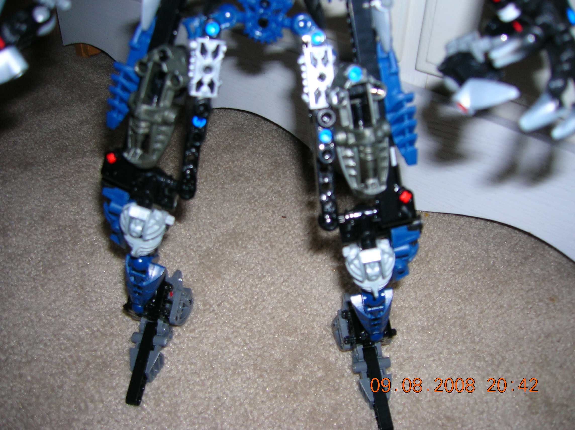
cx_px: 288
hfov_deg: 54.0
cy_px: 215
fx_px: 564
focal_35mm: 34
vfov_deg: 41.7
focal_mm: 5.7
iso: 50
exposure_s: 1/60.1
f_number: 2.9
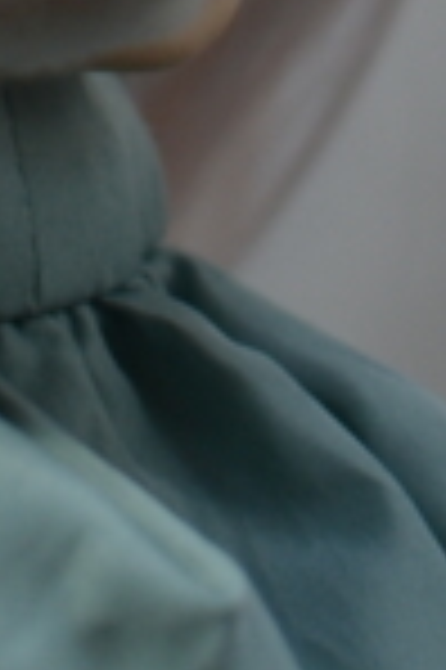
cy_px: -1470
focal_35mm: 352
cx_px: -322
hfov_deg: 3.9
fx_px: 6563
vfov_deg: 5.4
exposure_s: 1/60
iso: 200
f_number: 3.5
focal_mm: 35
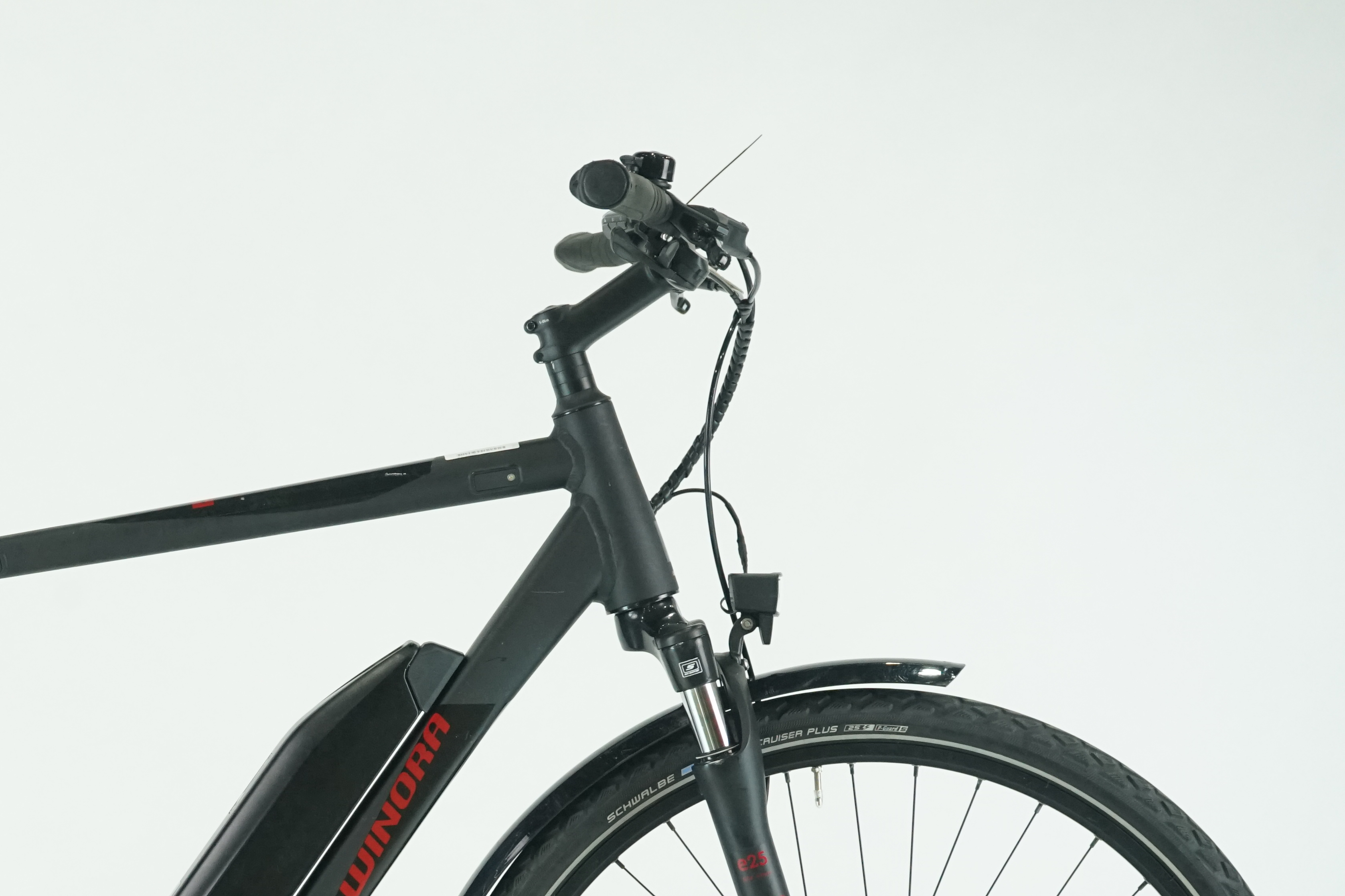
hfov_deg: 19.2
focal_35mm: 105
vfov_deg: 12.9
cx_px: 175
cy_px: 796
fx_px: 3923
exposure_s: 1/200
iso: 2500
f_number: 7.1
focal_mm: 59
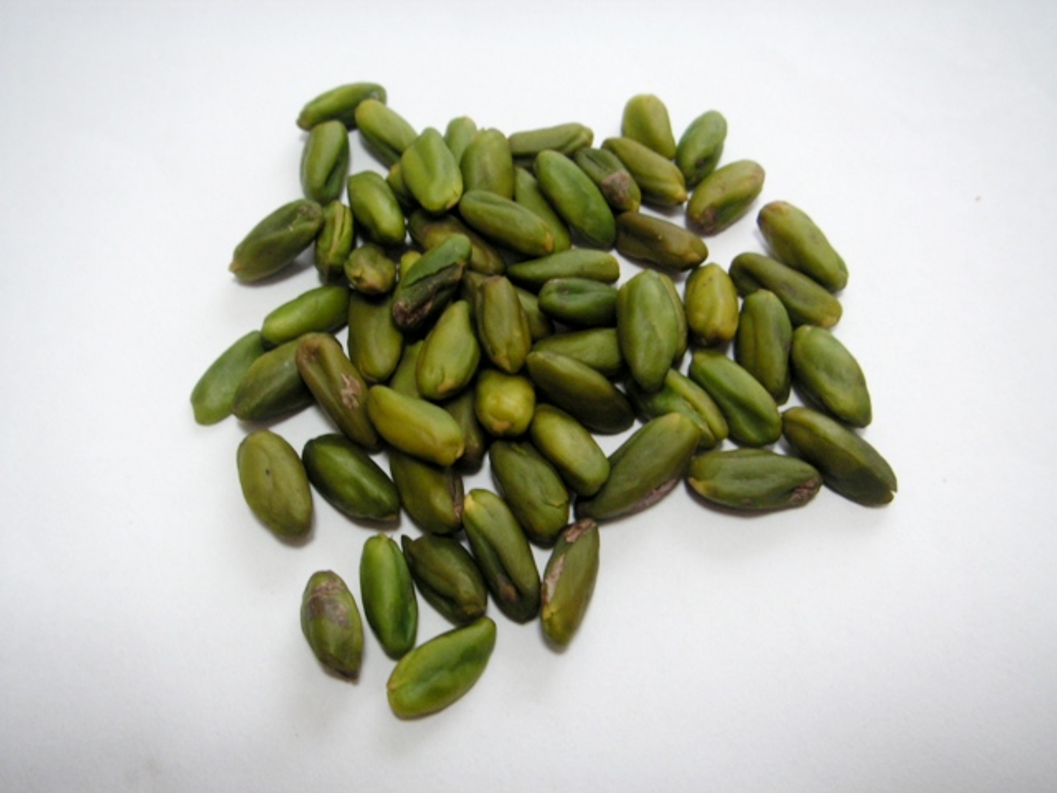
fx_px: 1160
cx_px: 528
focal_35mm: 38
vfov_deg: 37.7
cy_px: 396
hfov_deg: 49.0
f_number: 3.3
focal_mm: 6.3
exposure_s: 1/8
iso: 100
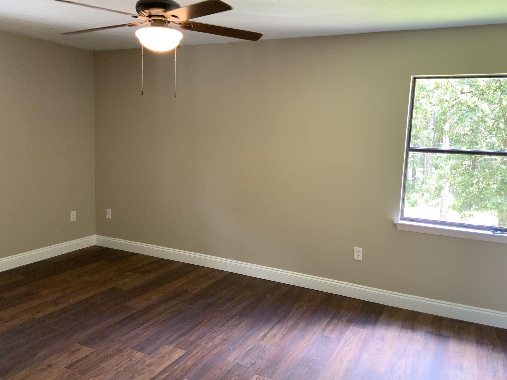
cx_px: 254
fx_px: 425
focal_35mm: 29
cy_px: 190
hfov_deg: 61.7
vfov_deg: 48.2
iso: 125
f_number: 1.8
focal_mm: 3
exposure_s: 1/60
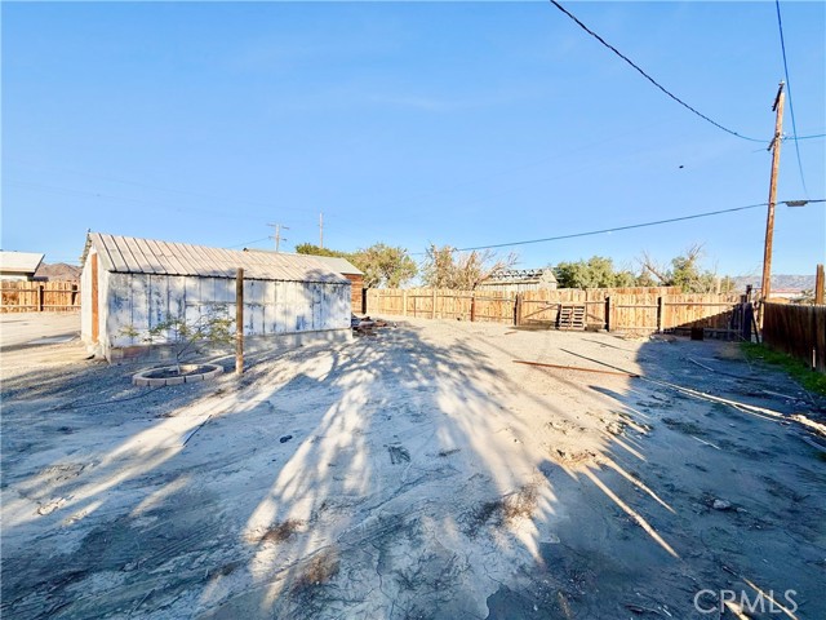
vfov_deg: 85.7
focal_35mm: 14
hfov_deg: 102.1
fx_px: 334
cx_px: 413
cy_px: 310
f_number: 2.2
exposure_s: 1/1901
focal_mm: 2.22
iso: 50
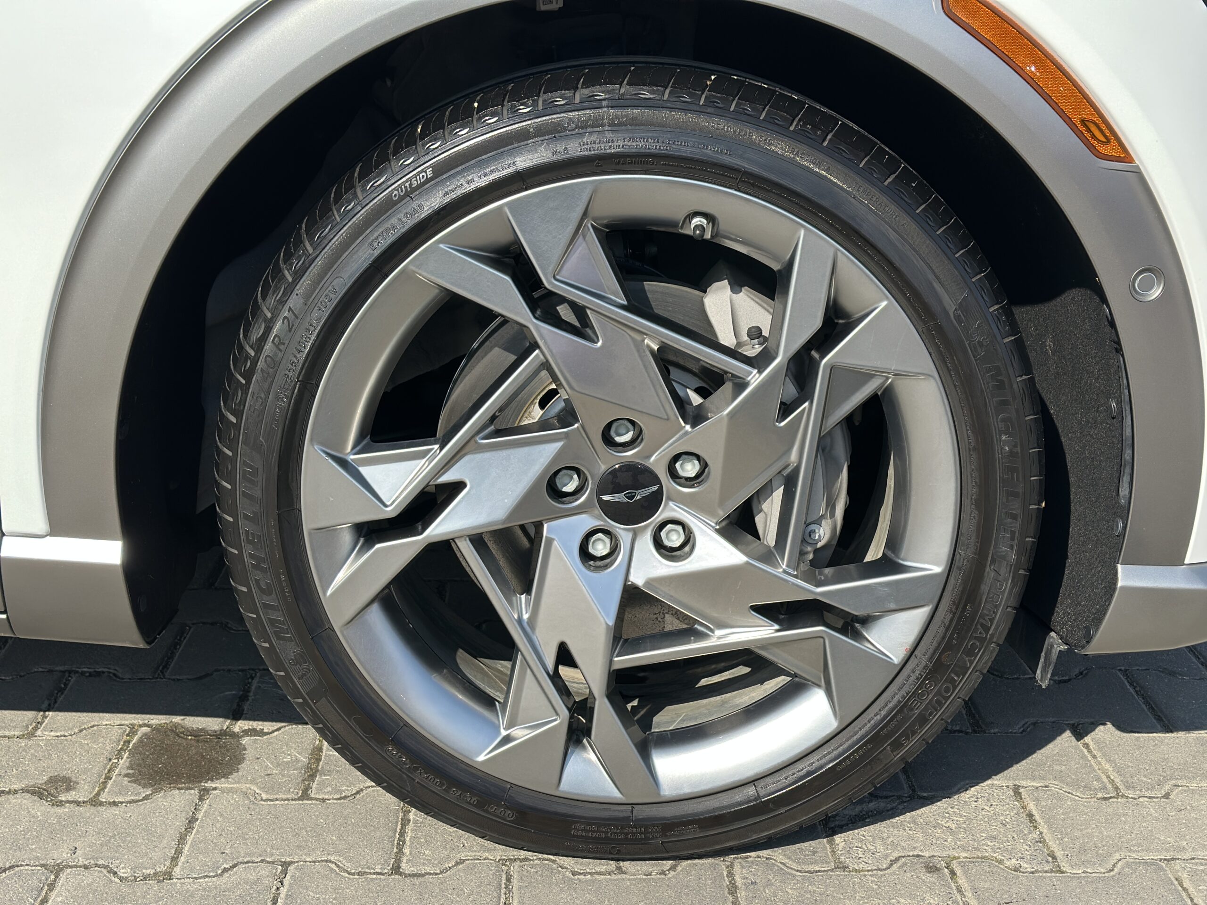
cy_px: 452
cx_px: 604
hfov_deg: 39.7
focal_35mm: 48
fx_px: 1674
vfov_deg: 30.3
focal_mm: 6.86
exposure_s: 1/2890
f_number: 1.78
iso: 80
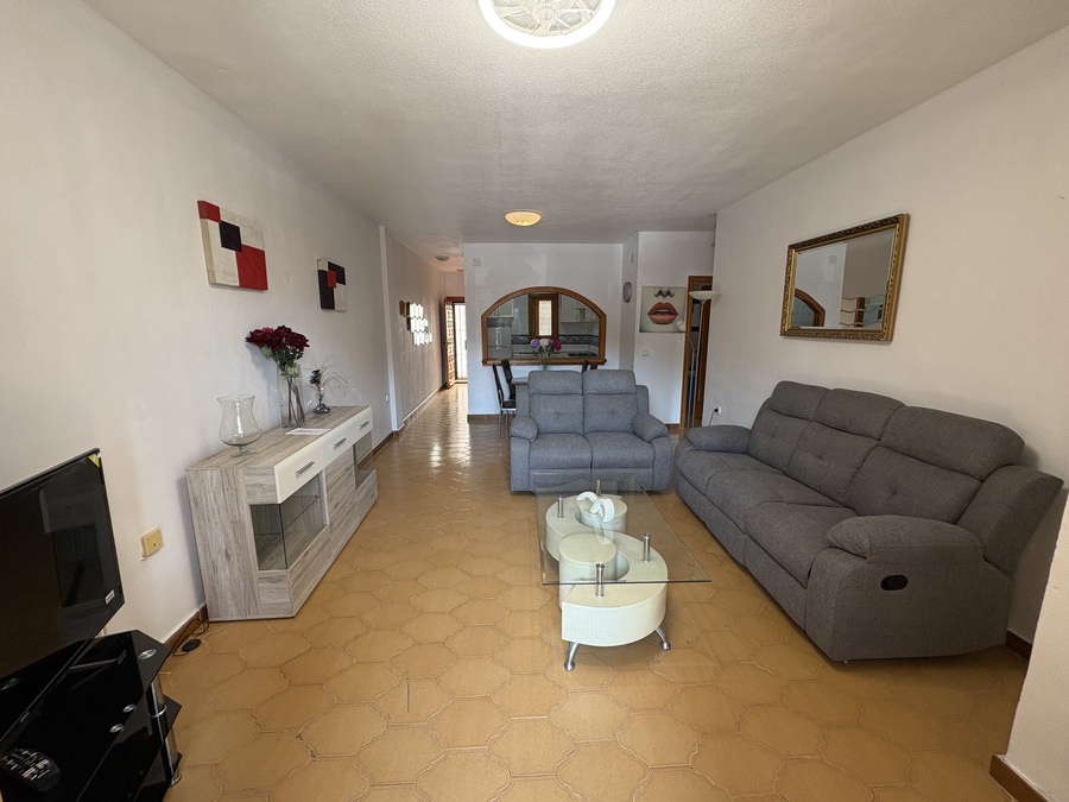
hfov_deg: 102.1
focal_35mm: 14
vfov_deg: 85.7
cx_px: 534
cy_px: 401
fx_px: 432
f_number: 2.2
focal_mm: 2.22
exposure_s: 1/100
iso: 125
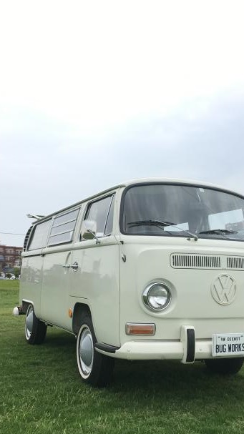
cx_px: 155
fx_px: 449
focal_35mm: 39
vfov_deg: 51.4
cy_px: 250
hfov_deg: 30.3
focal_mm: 4.15
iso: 25
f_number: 2.2
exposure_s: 1/578
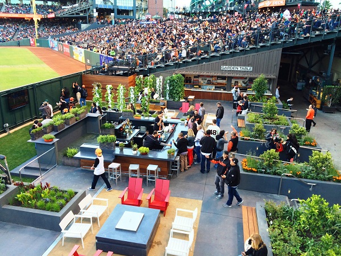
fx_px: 296
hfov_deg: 60.0
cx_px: 170
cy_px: 128
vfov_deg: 46.8
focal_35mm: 30
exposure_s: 1/120
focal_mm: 4.12
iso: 50
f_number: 2.2
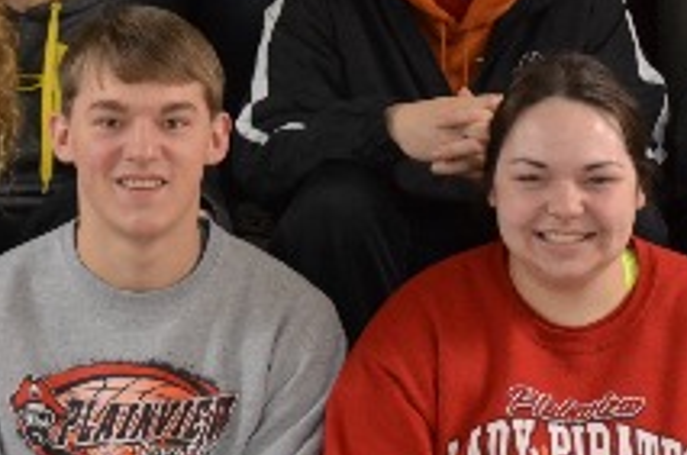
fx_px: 2361
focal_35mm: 124
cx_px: 119
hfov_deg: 16.4
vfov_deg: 11.0
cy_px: 68
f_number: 3.8
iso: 1100
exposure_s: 1/30
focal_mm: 22
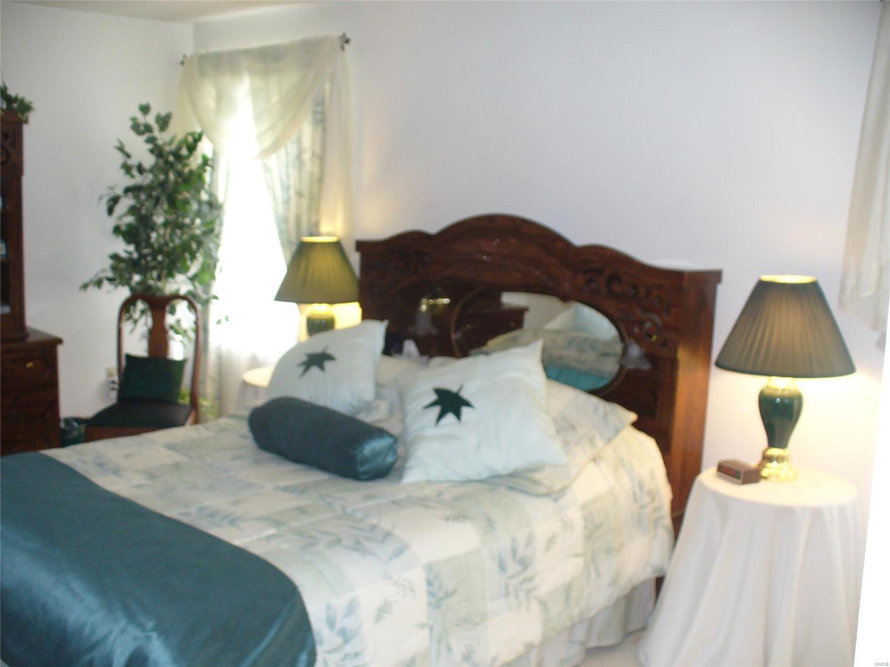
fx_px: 951
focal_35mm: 37
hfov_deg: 50.1
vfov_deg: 38.7
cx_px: 445
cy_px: 334
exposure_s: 1/30
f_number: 2.8
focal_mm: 6.1
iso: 160
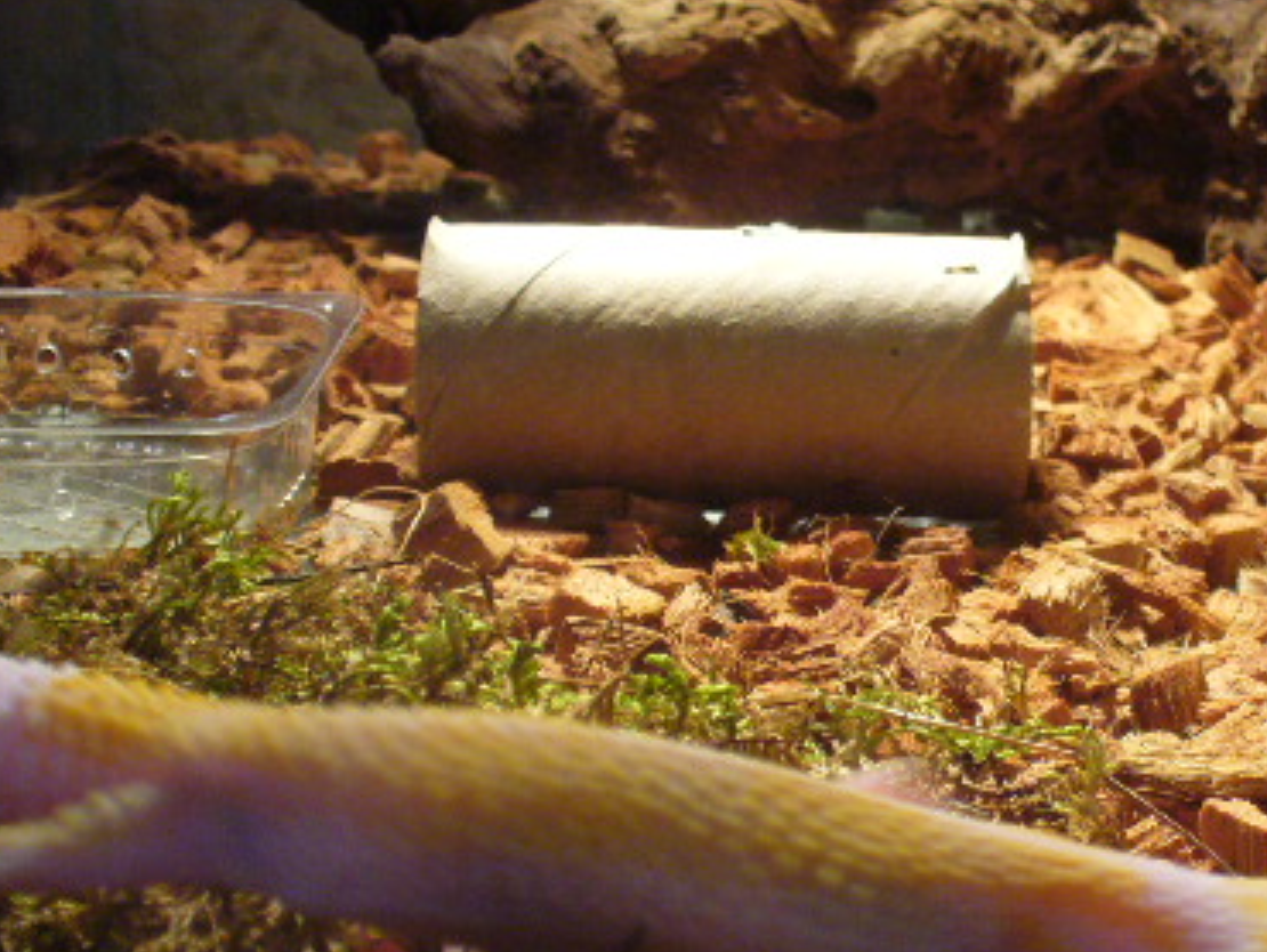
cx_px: 935
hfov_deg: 29.8
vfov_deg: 22.8
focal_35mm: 64
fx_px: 2344
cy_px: 661
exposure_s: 1/30
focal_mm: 6.1
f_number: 2.8
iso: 160
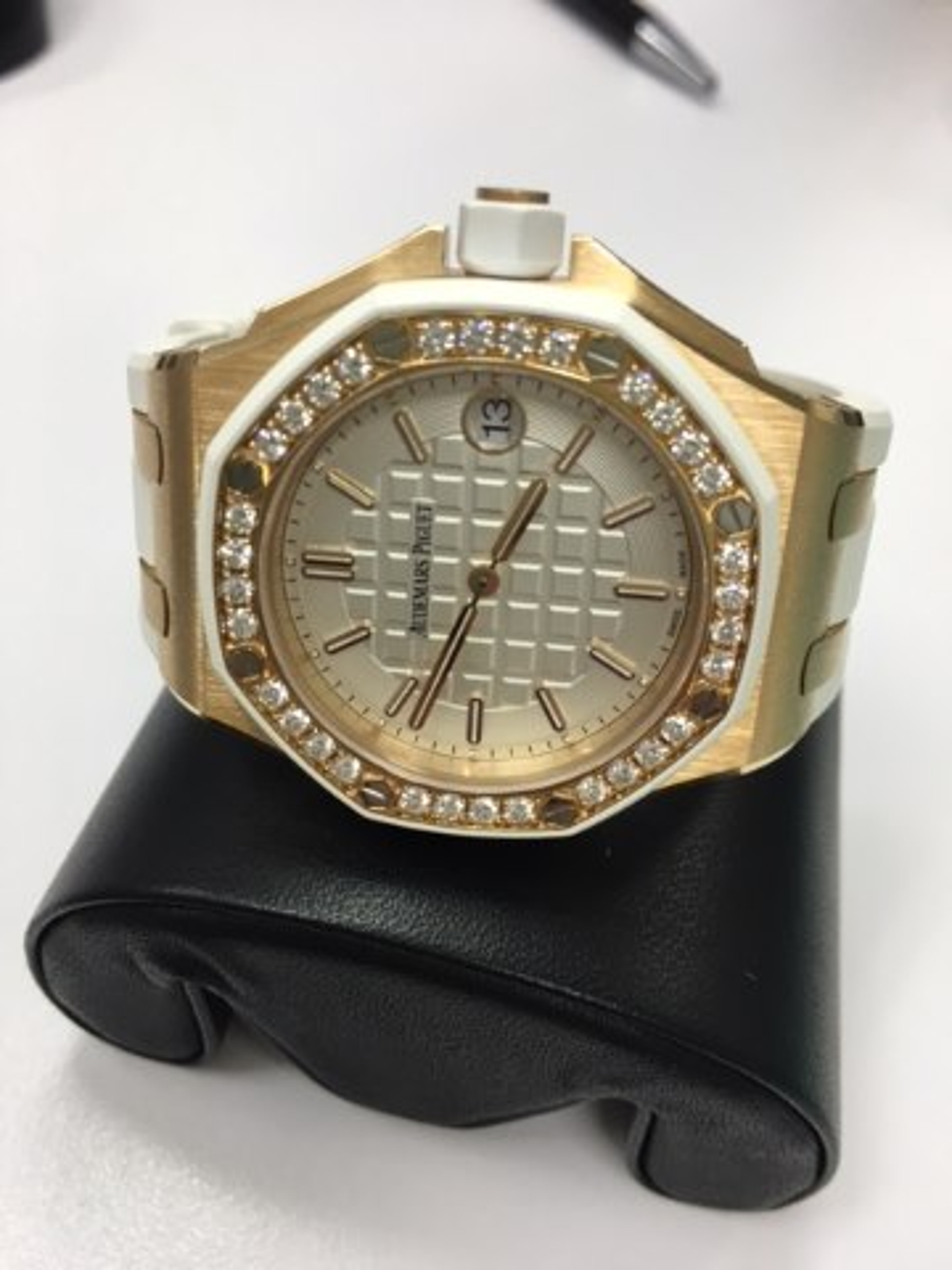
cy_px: 635
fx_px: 1063
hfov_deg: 48.2
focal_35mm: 29
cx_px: 476
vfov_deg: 61.7
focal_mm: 4.15
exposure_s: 1/33
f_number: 2.2
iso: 40
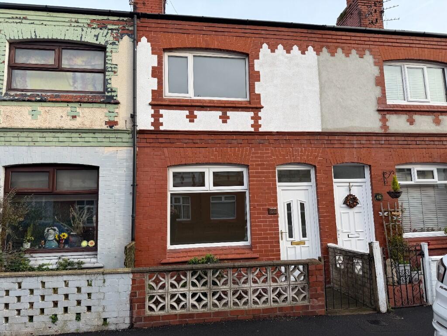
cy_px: 168
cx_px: 224
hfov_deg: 71.6
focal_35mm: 24
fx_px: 310
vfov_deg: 56.8
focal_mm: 6.76
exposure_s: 1/849
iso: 80
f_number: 1.78
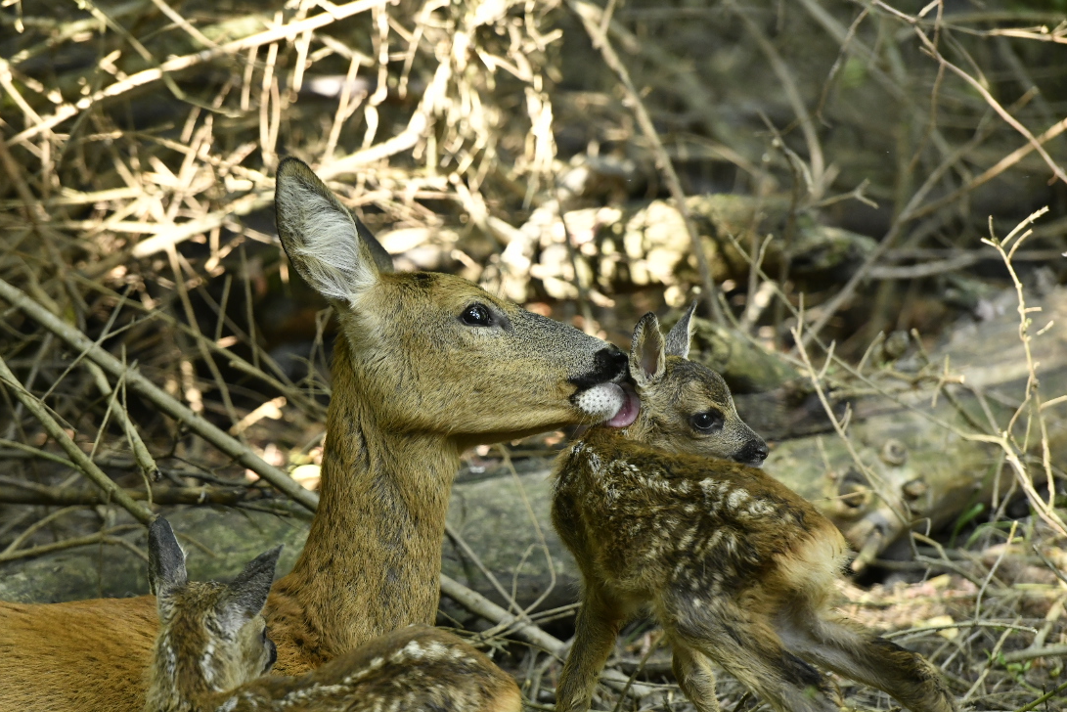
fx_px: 8360
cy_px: 487
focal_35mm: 282
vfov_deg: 4.9
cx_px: 402
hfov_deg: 7.3
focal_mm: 190
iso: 2500
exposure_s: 1/320
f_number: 4
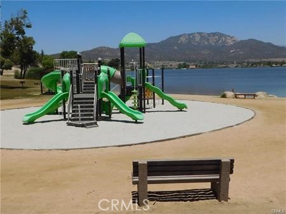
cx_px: 143
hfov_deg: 46.8
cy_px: 107
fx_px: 330
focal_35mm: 40
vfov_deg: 35.9
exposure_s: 1/800
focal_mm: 7.1
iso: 125
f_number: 7.2
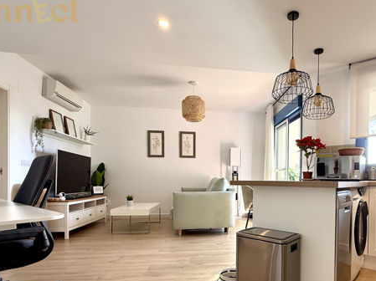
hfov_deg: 74.9
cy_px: 186
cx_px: 239
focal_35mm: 22
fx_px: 239
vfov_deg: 59.6
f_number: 2.2
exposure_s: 1/99
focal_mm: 2.22
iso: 64
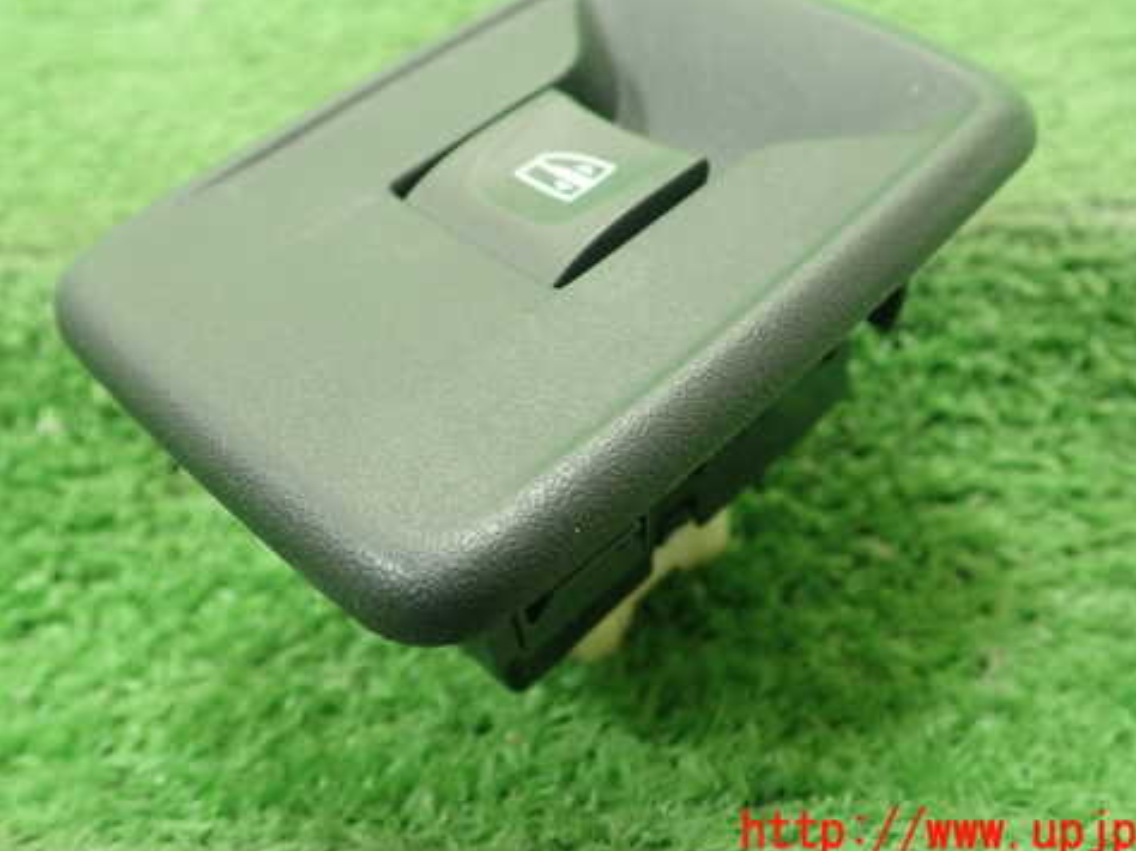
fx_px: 1246
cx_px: 563
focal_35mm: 38
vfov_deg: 37.5
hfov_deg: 49.0
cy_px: 324
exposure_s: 1/125
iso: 400
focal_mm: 5.5
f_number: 2.3
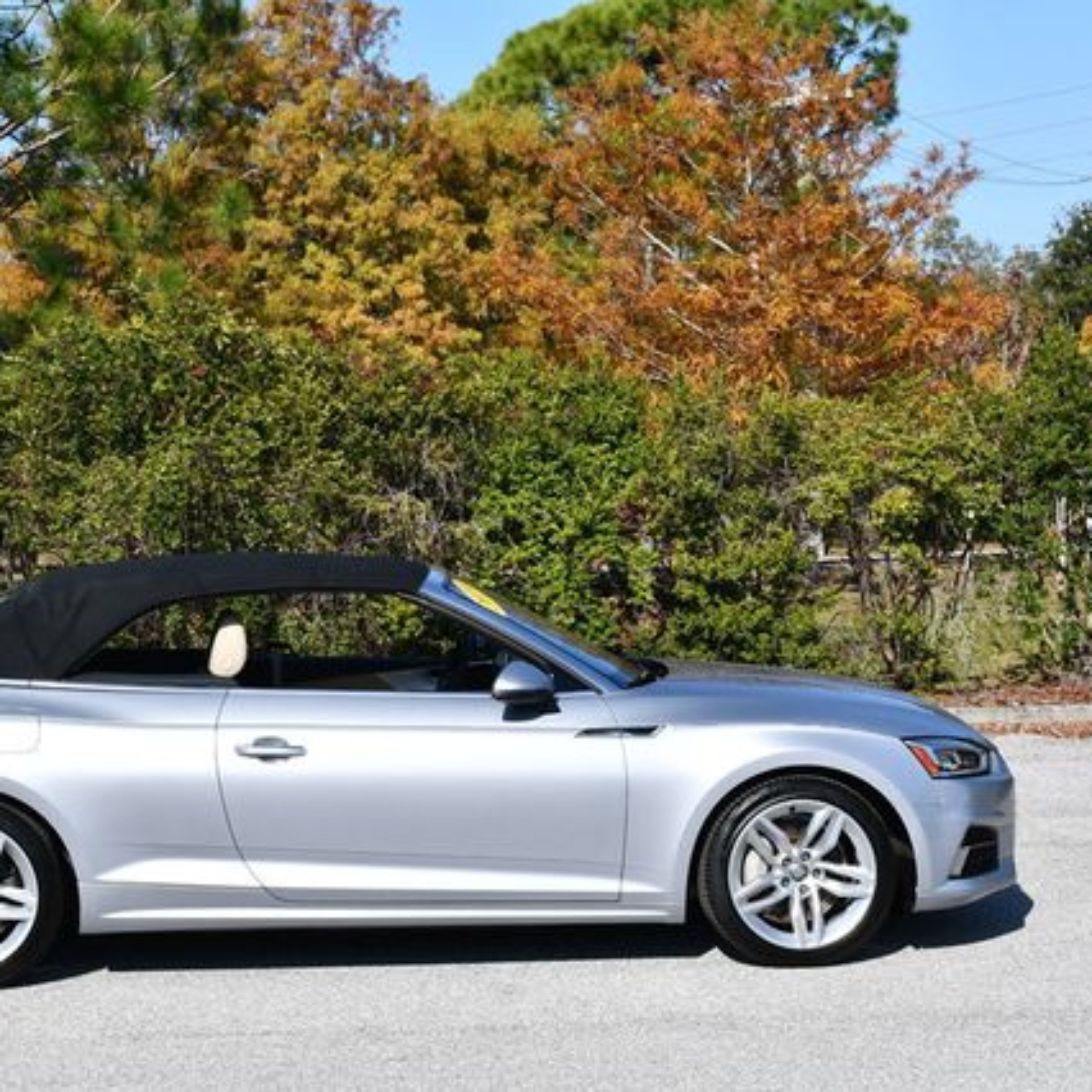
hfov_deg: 19.9
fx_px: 3105
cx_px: 349
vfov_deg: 19.9
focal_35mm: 87
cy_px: 546
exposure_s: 1/320
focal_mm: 34
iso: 100
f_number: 9
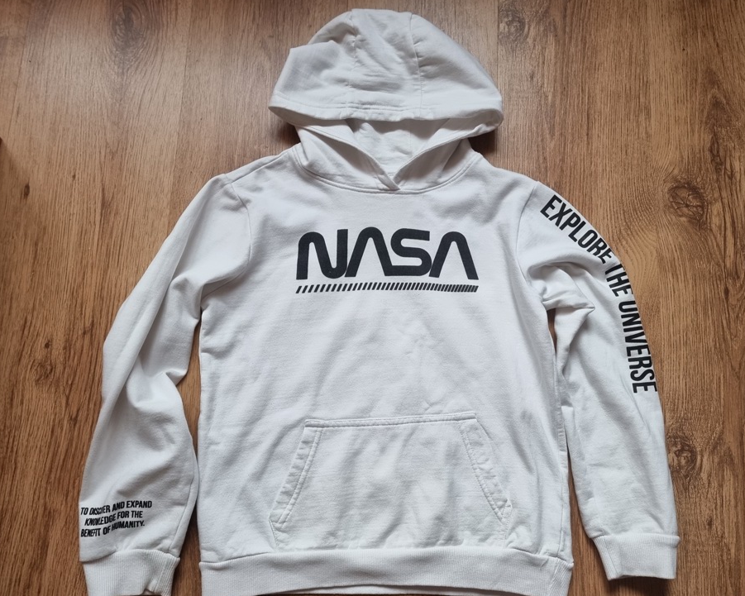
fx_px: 573
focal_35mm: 26
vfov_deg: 54.9
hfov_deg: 65.9
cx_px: 404
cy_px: 305
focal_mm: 6.7
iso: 200
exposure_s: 1/100
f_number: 1.8
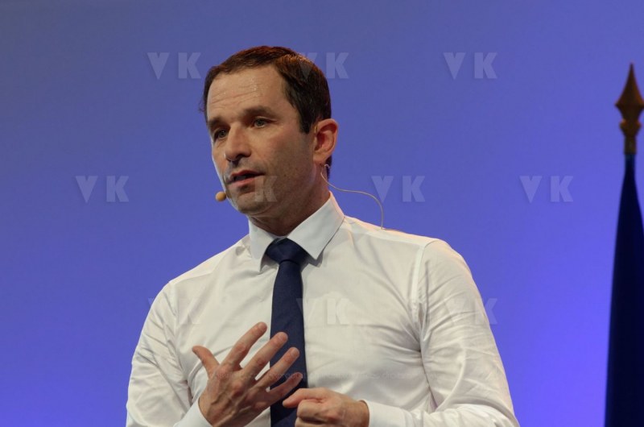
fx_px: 5356
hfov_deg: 6.9
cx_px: 322
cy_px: 214
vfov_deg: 4.6
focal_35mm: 300
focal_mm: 200
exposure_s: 1/160
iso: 1000
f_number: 5.6
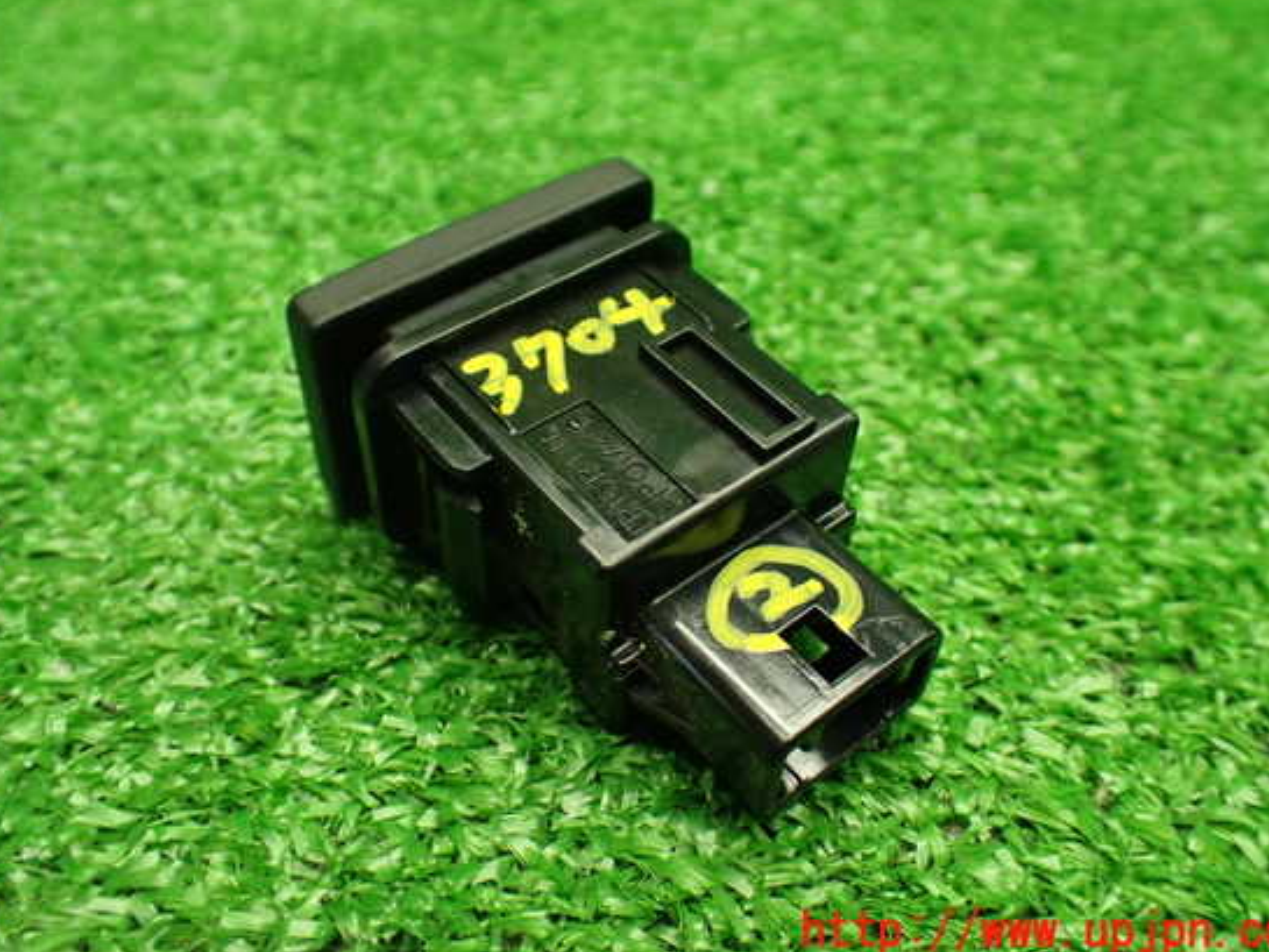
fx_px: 1210
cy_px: 438
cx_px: 629
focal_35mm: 33
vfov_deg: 42.9
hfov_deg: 55.3
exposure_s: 1/125
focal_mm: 5.4
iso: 800
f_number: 2.3
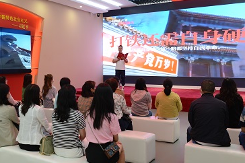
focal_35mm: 44
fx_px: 299
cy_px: 70
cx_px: 80
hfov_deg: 43.9
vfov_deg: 30.4
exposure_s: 1/25
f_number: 5.6
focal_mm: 32
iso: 500
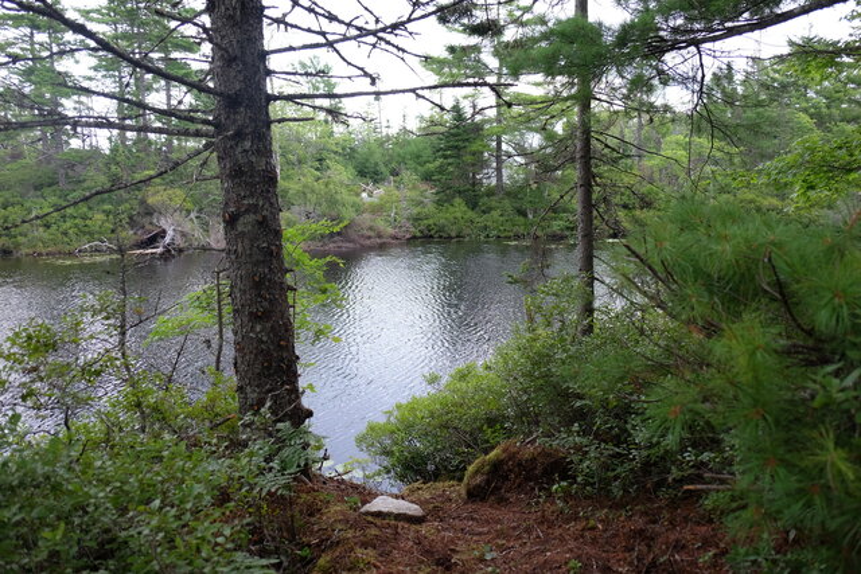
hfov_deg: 58.7
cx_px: 430
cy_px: 287
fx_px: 765
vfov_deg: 41.1
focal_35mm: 32
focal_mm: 21.6
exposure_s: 1/100
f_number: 4
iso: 320
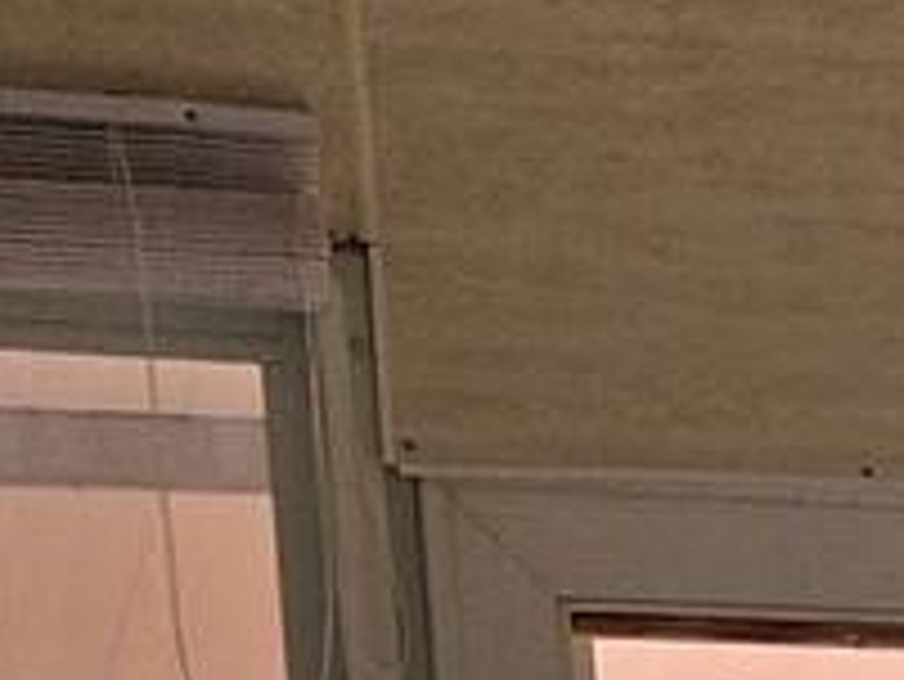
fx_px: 4782
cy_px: 1887
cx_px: 2118
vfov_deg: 7.4
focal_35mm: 183
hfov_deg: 9.6
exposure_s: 1/359
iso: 64
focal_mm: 5.4
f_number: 1.8
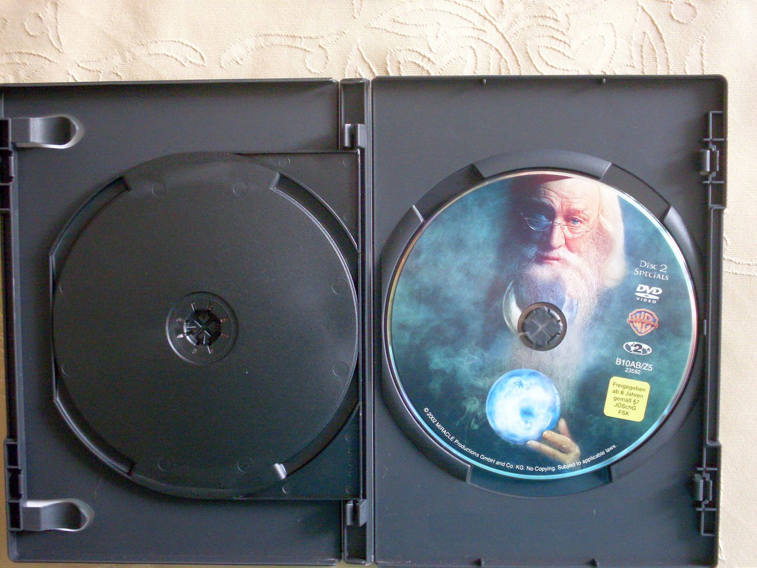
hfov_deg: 38.9
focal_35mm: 49
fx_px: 1072
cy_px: 284
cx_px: 378
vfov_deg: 29.7
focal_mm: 8.1
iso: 200
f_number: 3.1
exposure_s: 1/8
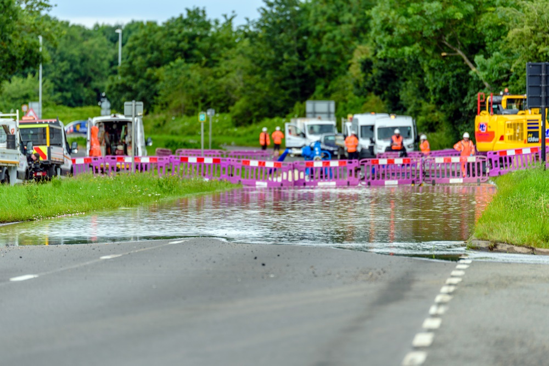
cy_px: 183
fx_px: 3050
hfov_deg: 10.3
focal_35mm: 200
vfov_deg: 6.9
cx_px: 274
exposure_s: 1/500
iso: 100
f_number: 2.8
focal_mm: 200
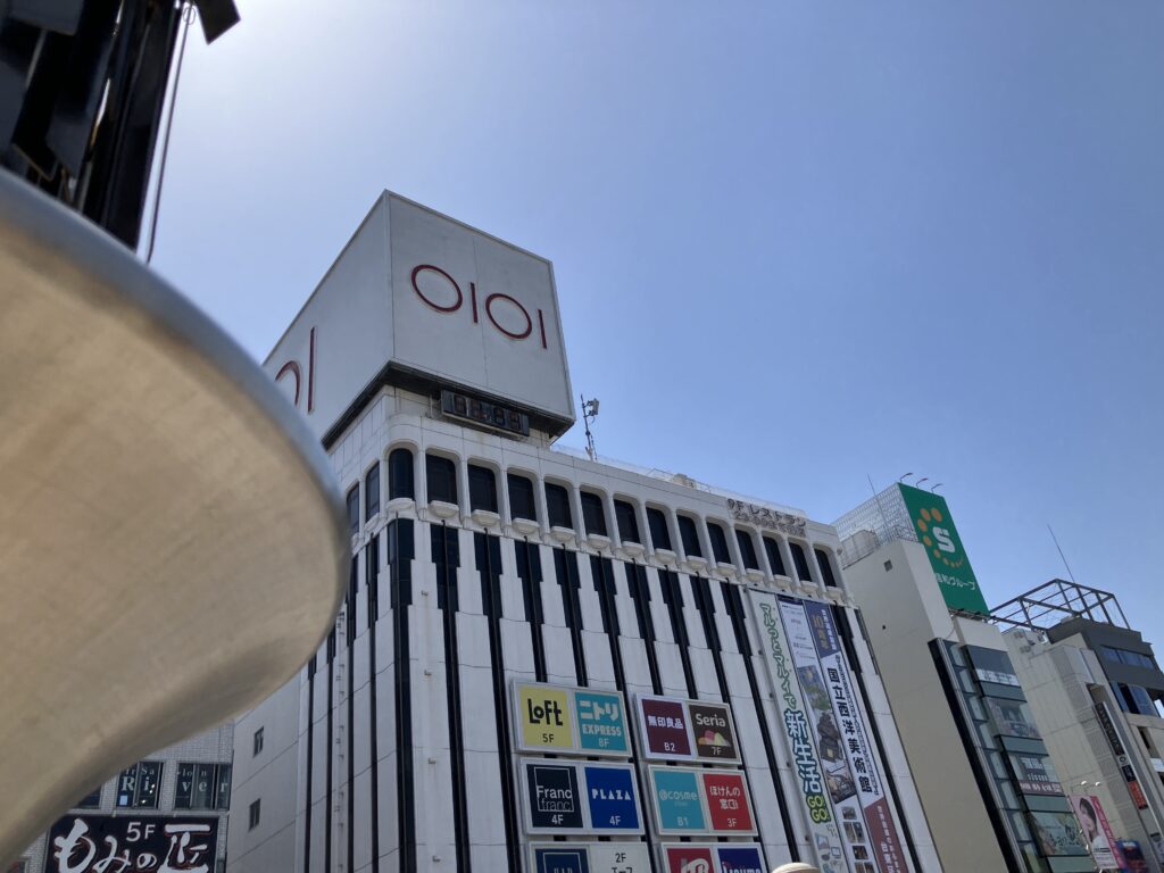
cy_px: 436
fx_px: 942
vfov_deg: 49.7
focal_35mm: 28
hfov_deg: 63.4
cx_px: 582
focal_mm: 3.99
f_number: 1.8
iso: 32
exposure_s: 1/3247
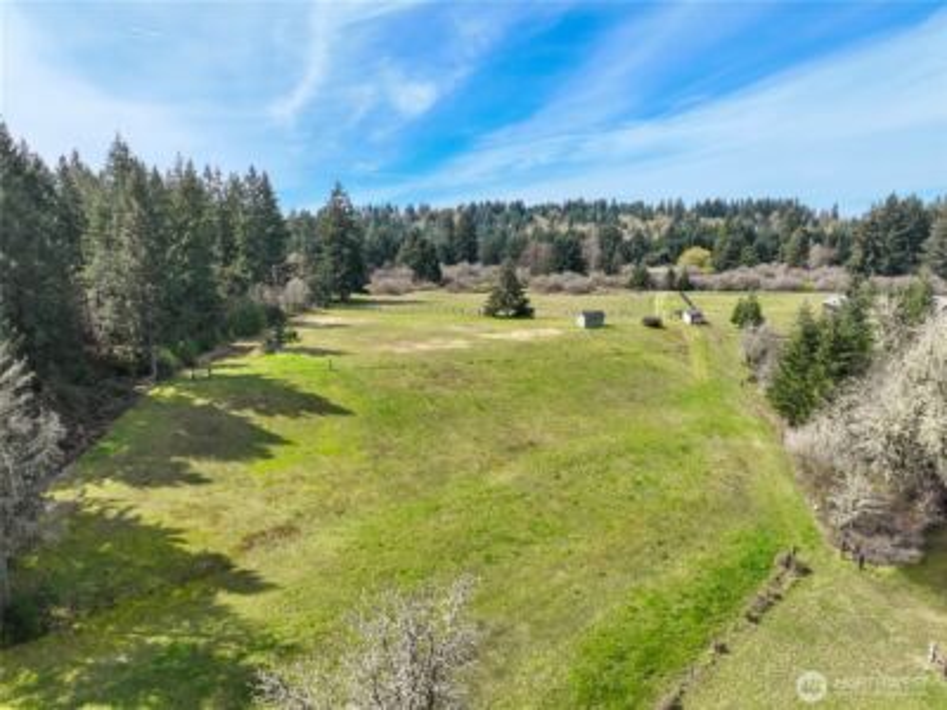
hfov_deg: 71.6
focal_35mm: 24
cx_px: 474
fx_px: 657
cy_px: 355
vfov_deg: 56.8
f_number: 2.8
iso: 200
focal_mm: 12.29
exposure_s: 1/1250
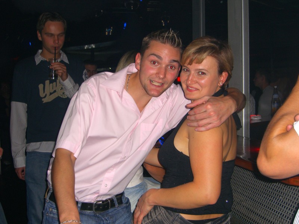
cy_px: 112
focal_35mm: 46
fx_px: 397
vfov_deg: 31.5
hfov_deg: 41.2
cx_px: 150
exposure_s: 1/60
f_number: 3.1
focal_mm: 9.5
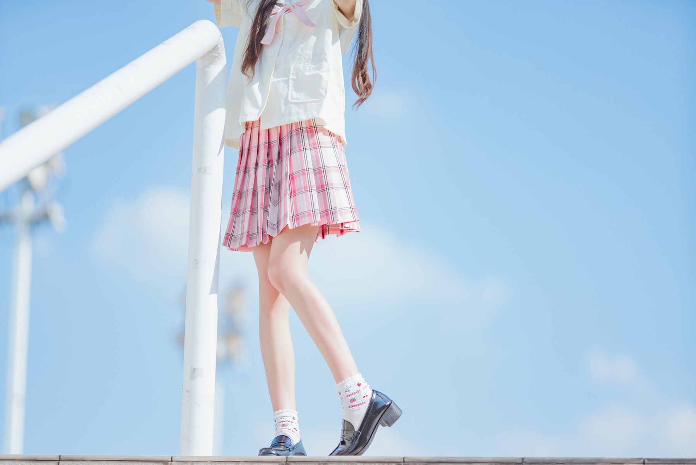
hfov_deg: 15.2
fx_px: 2610
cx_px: 348
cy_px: 232
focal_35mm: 135
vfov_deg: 10.2
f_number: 2
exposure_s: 1/1600
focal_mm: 135
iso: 100
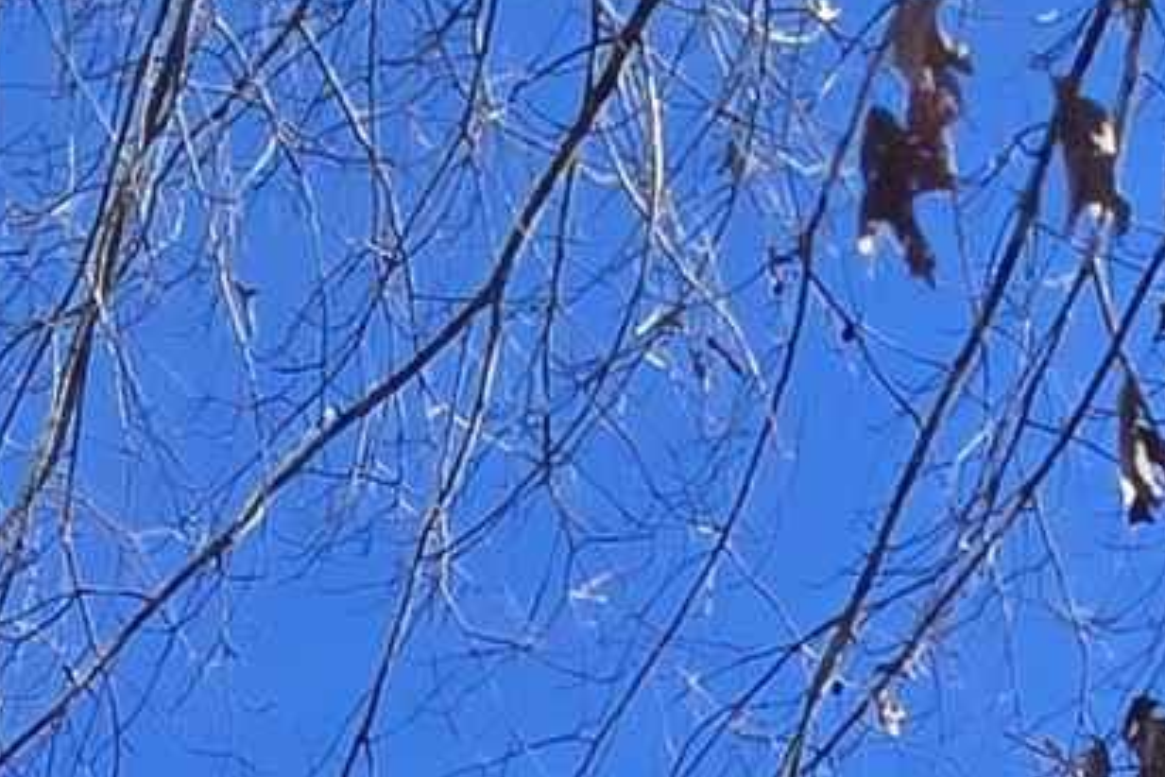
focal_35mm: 101
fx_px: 3268
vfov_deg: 7.9
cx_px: 96
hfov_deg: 19.8
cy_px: 3185
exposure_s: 1/857
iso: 50
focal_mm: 2.2
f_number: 2.2
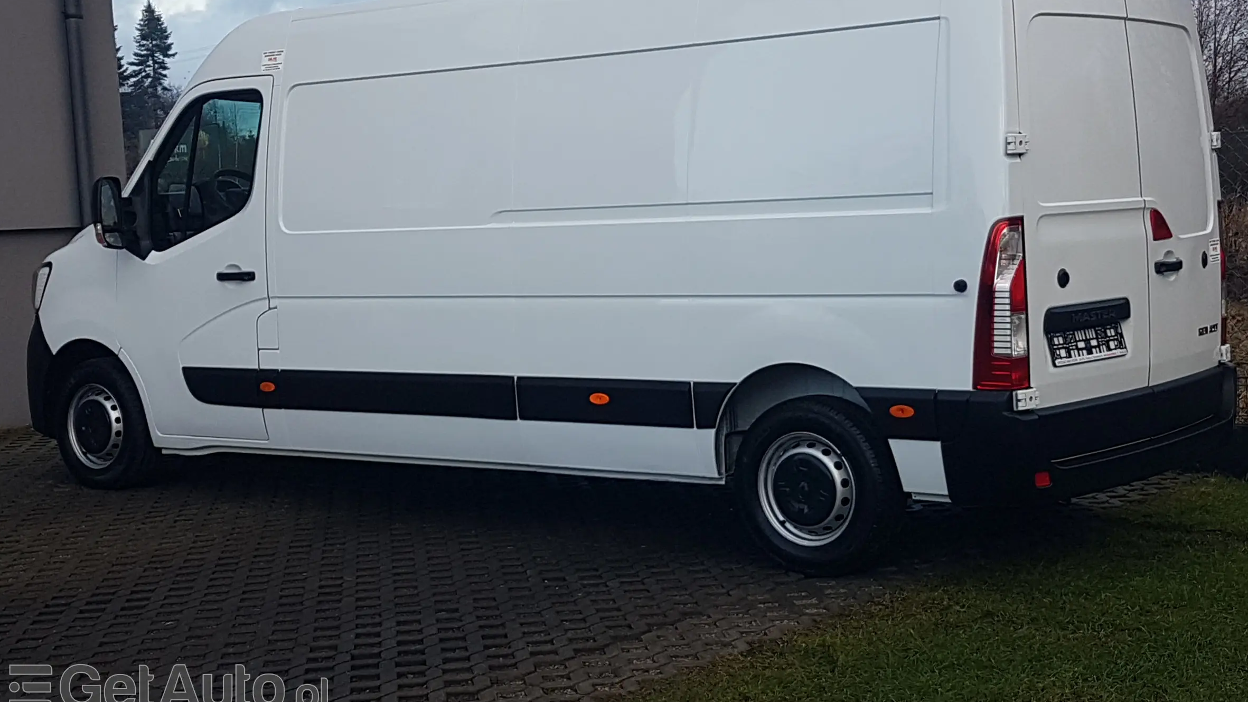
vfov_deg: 39.8
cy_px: 250
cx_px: 635
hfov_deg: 66.1
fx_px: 960
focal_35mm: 29
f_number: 1.7
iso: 40
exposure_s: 1/338
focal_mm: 4.2
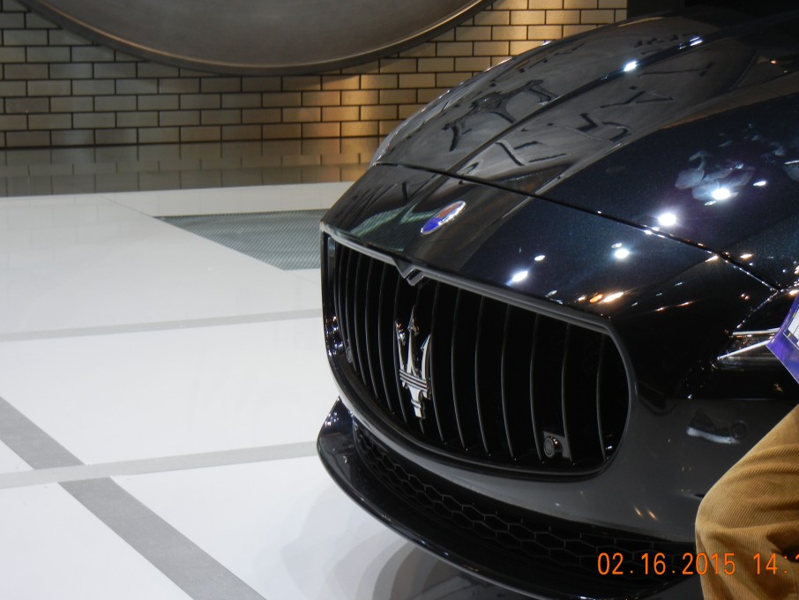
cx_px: 423
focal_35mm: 87
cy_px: 296
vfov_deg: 17.0
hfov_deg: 22.5
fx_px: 2009
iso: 167
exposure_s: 1/60
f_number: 4.3
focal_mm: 13.9
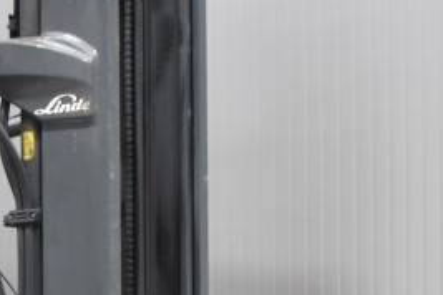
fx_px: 1910
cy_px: 461
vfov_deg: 8.6
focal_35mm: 155
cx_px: -96
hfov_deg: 12.9
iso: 1600
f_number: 5
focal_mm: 23
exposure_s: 1/25
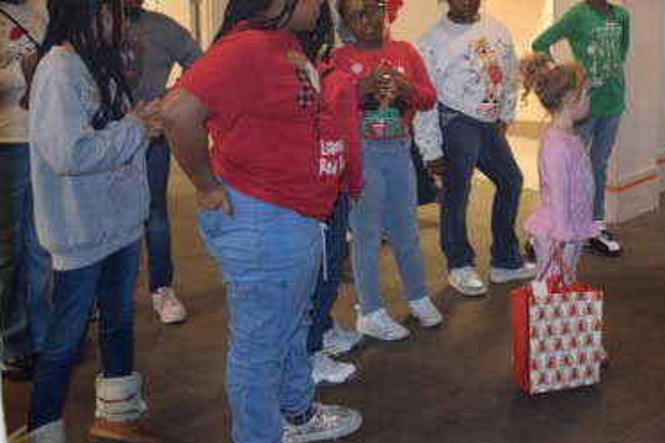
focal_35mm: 53
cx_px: 500
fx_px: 979
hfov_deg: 36.6
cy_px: 100
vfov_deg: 25.1
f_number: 3.8
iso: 900
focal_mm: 22
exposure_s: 1/60
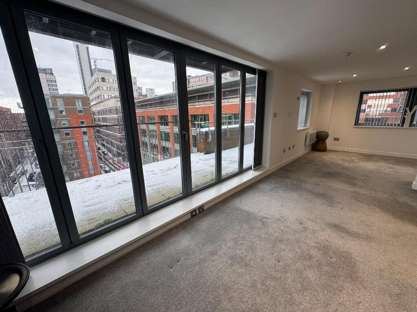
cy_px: 156
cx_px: 208
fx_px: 169
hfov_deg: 102.1
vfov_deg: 85.7
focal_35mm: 14
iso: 80
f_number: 2.2
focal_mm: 2.22
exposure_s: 1/99
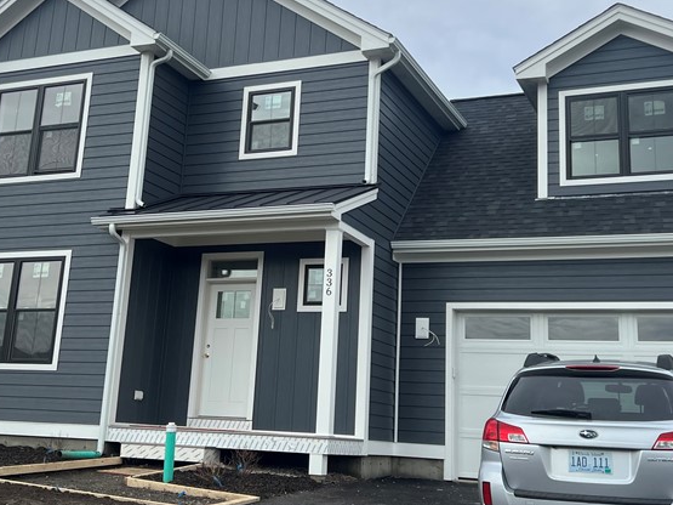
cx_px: 314
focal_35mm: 48
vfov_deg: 30.1
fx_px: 933
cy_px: 193
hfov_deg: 39.6
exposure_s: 1/5076
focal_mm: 5.7
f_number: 1.5
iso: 50
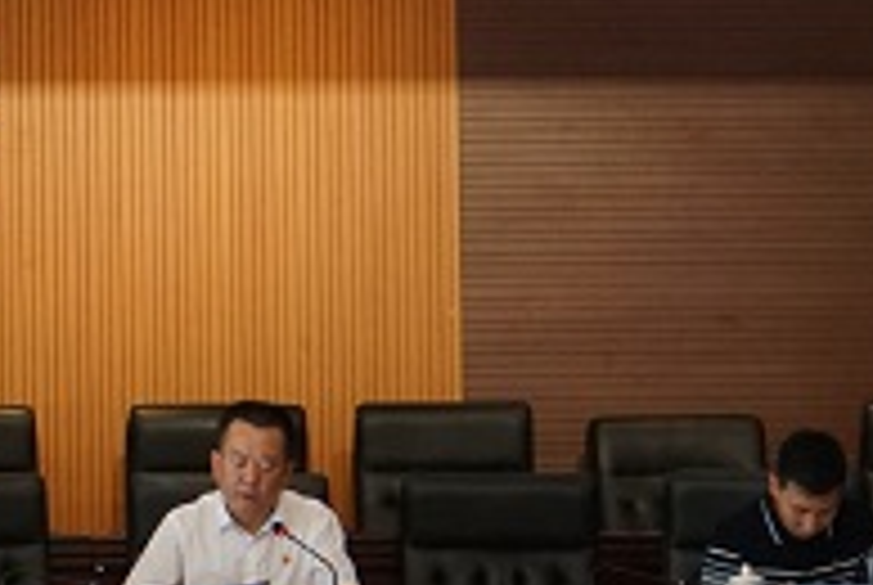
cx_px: -212
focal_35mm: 288
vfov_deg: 4.8
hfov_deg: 7.1
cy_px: 70
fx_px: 6995
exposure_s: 1/160
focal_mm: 70
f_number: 5.6
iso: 2000
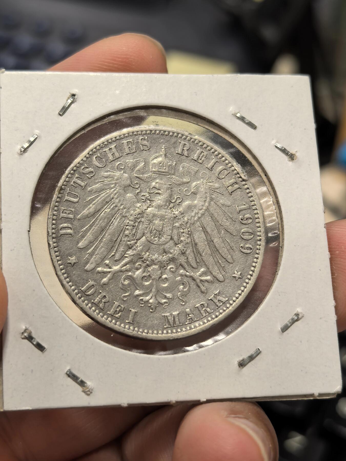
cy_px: 230
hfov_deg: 27.0
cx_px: 173
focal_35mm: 54
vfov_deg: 35.5
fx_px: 720
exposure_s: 1/50
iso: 160
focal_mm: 6.98
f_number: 2
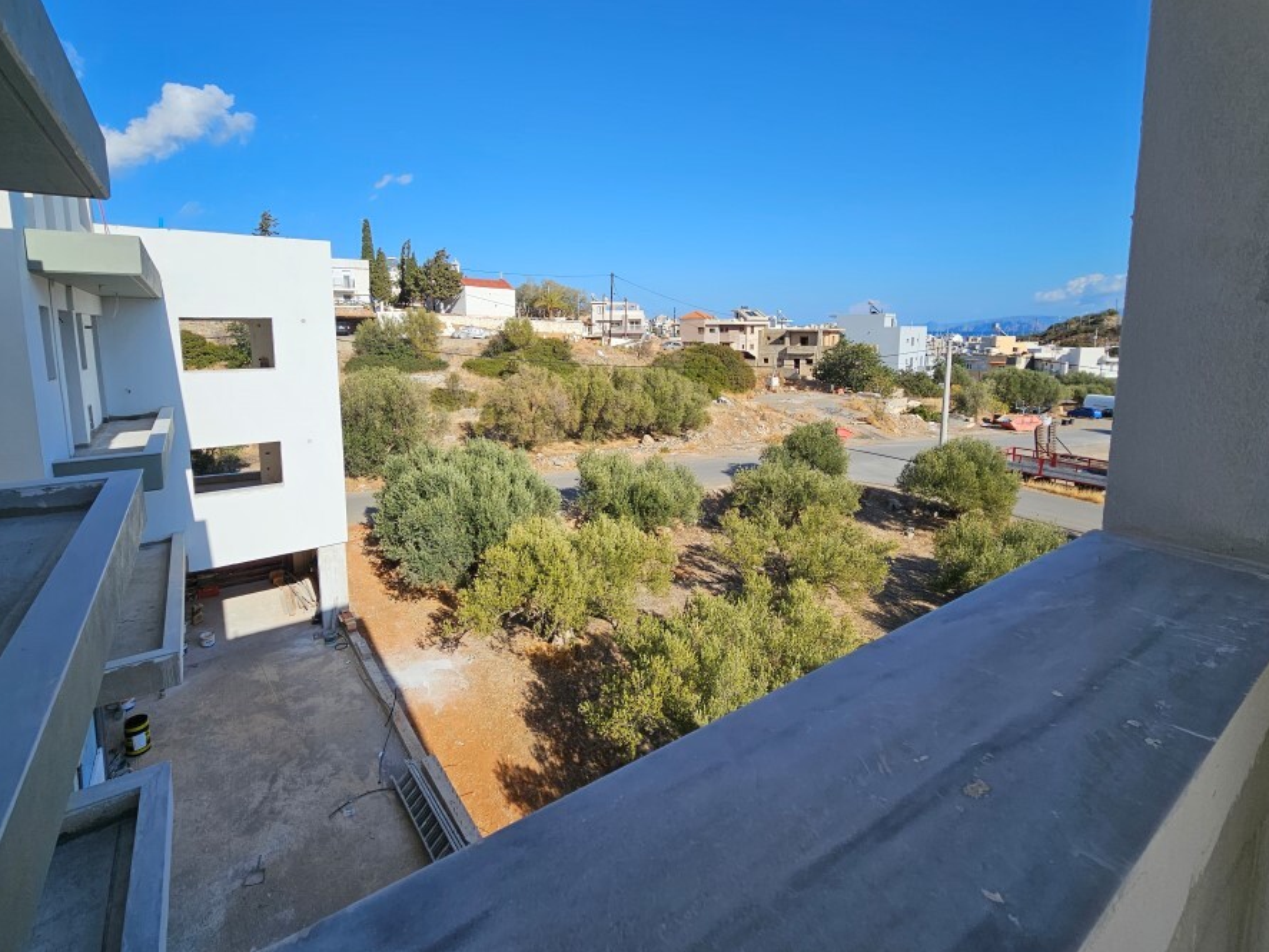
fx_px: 550
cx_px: 617
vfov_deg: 81.3
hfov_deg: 98.1
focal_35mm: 15
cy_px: 407
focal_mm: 2.2
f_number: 2.2
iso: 50
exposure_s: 1/3100
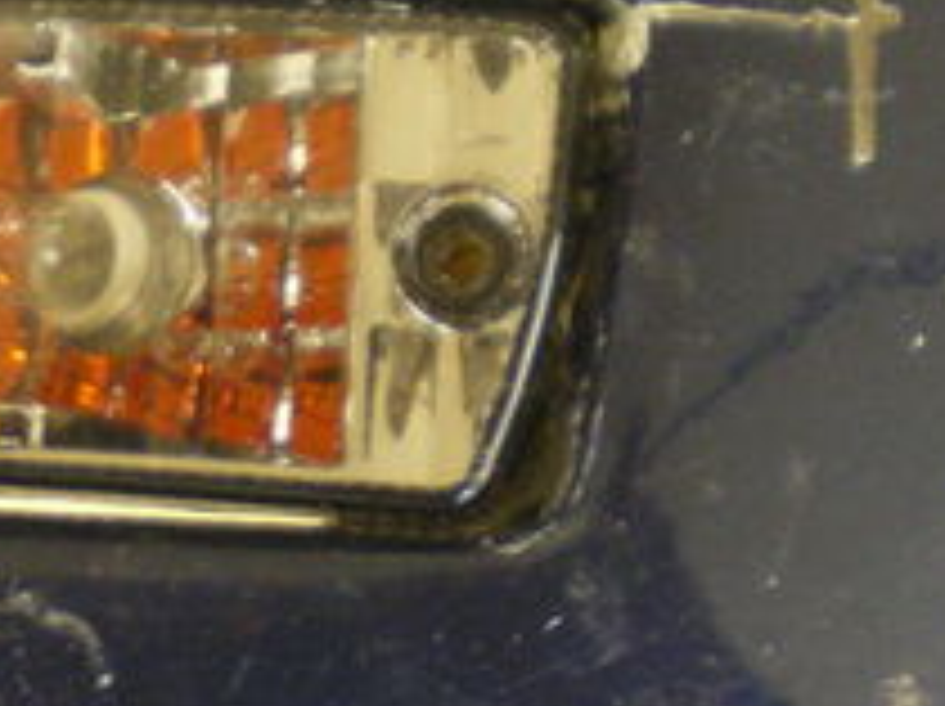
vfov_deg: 12.7
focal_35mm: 116
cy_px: 166
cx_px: -292
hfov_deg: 16.1
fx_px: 3163
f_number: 3.1
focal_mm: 6.3
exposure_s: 1/6
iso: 400
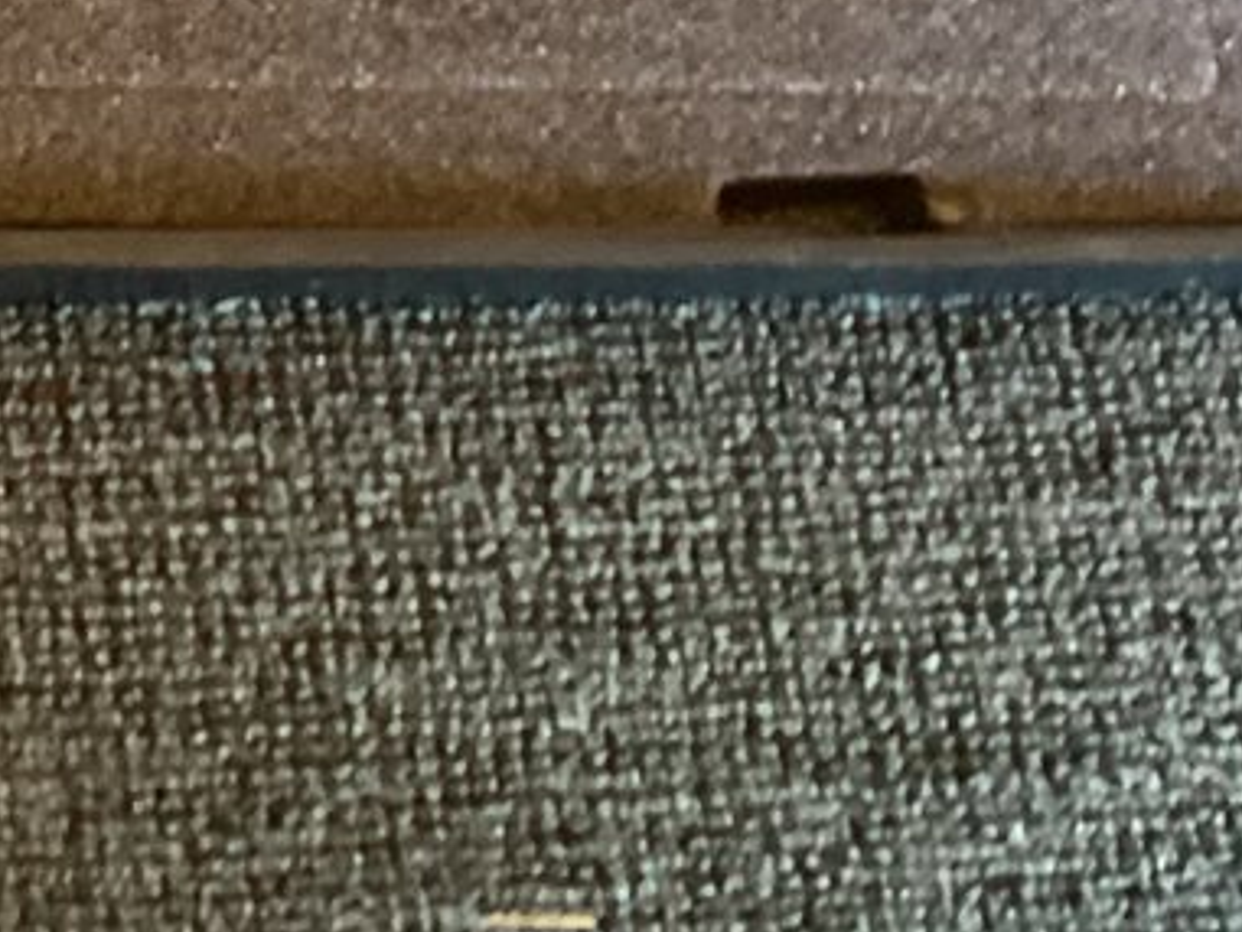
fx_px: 4415
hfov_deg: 14.6
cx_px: -800
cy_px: -699
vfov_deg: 11.3
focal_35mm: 123
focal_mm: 3.3
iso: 320
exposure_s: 1/25
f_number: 2.4
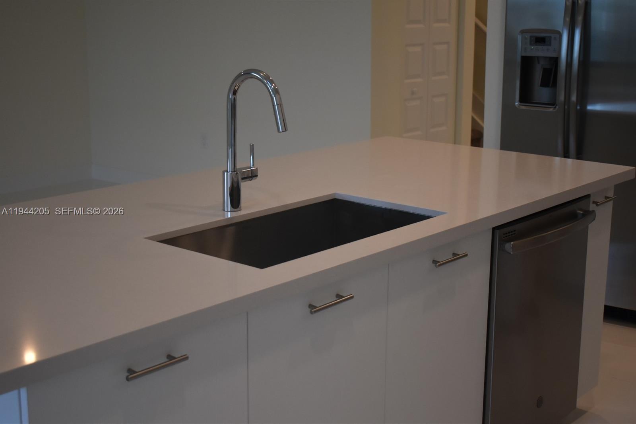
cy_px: 212
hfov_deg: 36.9
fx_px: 954
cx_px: 318
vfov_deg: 25.0
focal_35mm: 54
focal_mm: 36
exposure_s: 1/200
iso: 800
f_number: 4.8
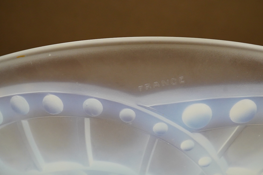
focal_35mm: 45
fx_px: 329
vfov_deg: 29.9
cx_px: 132
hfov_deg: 43.6
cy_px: 88
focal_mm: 30
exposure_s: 1/200
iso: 3200
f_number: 11
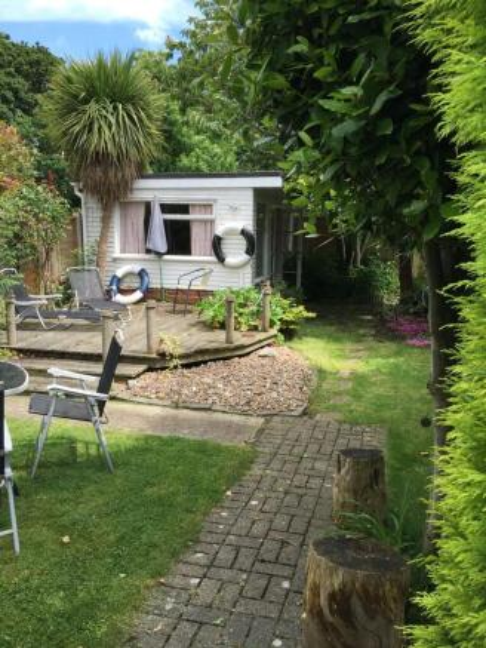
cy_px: 324
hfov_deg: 48.2
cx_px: 243
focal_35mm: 29
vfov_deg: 61.6
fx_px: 543
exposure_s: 1/680
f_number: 2.2
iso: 25
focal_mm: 4.15
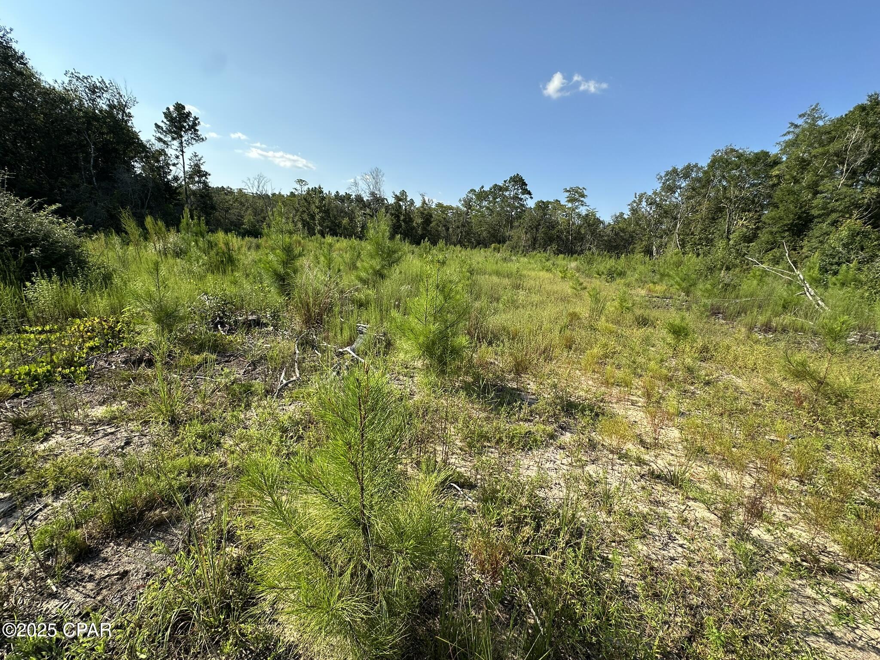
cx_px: 440
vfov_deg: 85.7
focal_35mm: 14
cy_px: 330
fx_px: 356
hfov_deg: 102.1
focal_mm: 2.22
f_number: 2.2
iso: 40
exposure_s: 1/924
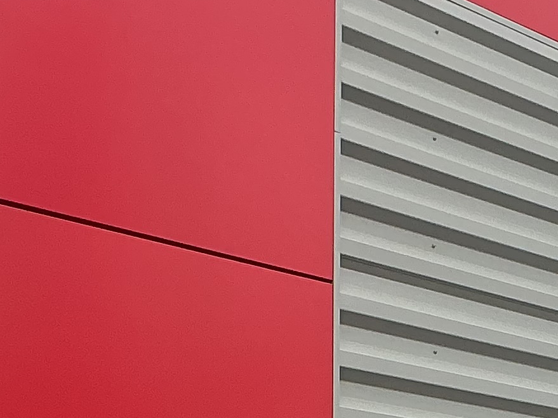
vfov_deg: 10.9
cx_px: 681
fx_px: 2144
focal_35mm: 133
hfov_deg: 14.3
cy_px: 554
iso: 25
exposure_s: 1/674
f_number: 1.8
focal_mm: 3
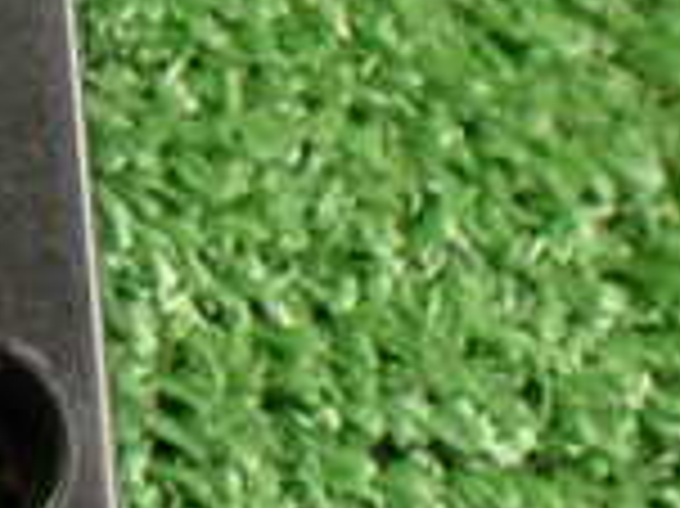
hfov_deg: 14.8
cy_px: -90
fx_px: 2336
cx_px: -491
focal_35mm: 119
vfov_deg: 12.2
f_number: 2.3
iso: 800
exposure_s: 1/100
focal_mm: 5.4
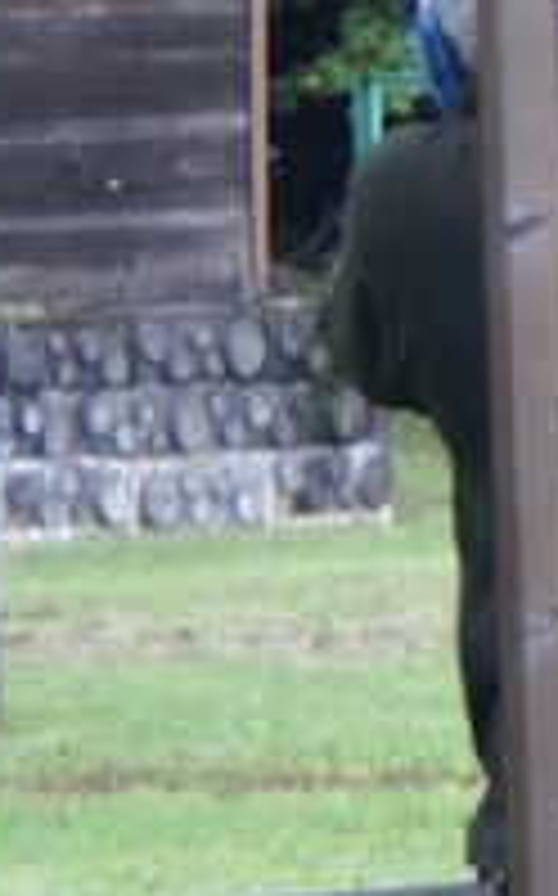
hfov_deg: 2.7
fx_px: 11973
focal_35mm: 491
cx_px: 1305
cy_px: 9
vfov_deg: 4.3
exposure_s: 1/40
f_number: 5.6
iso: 160
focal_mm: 80
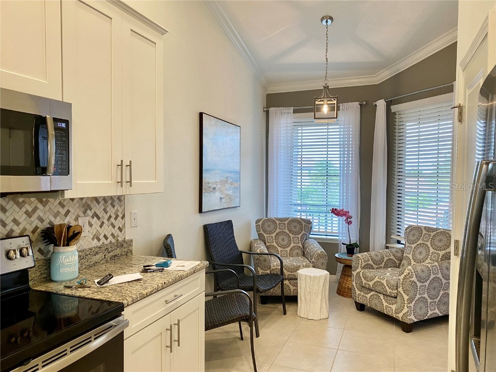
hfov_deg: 67.3
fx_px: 373
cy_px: 186
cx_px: 248
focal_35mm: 26
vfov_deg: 53.1
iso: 100
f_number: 1.8
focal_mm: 4.25
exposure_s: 1/60
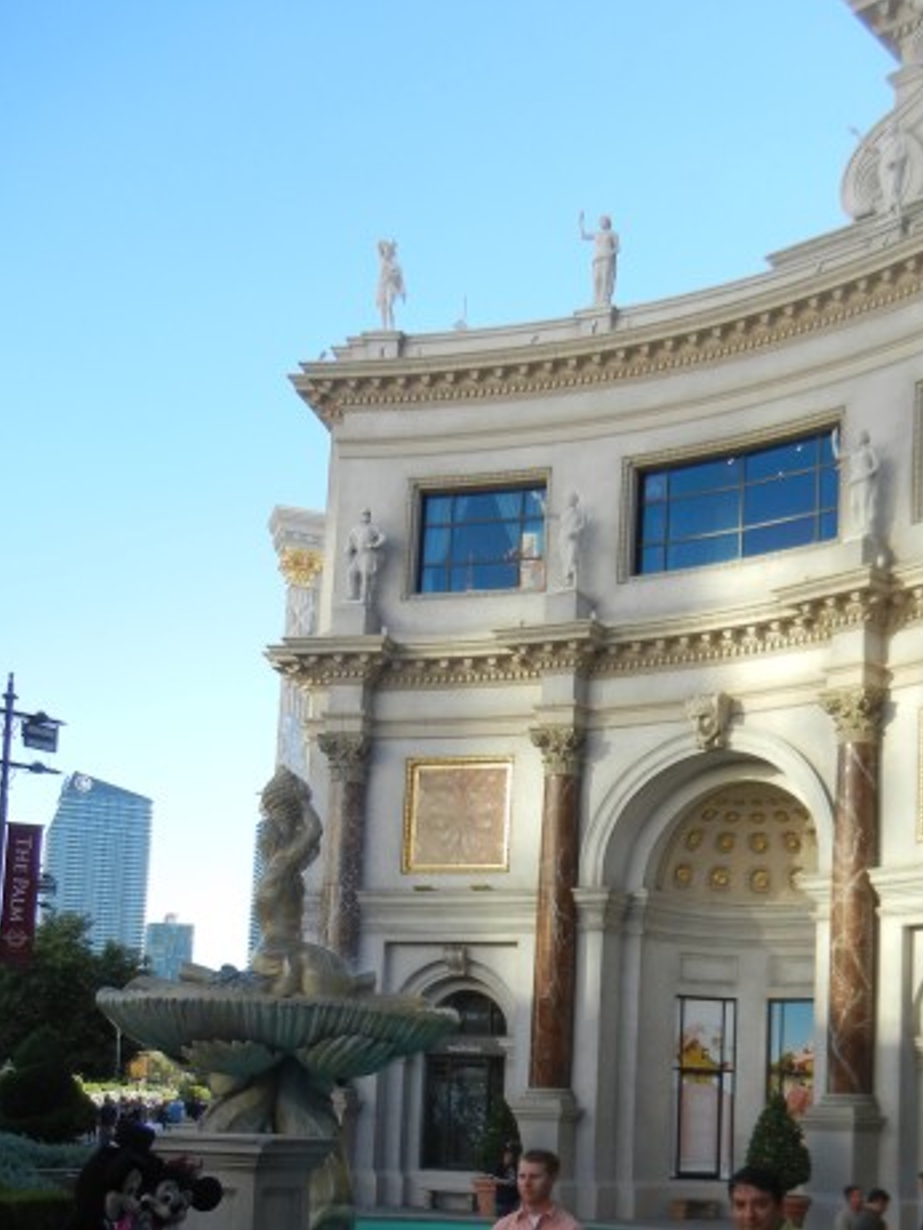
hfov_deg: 28.7
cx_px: 680
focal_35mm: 50
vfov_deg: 37.2
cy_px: 934
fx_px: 1777
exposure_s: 1/385
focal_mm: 5.4
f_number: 3.5
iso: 160
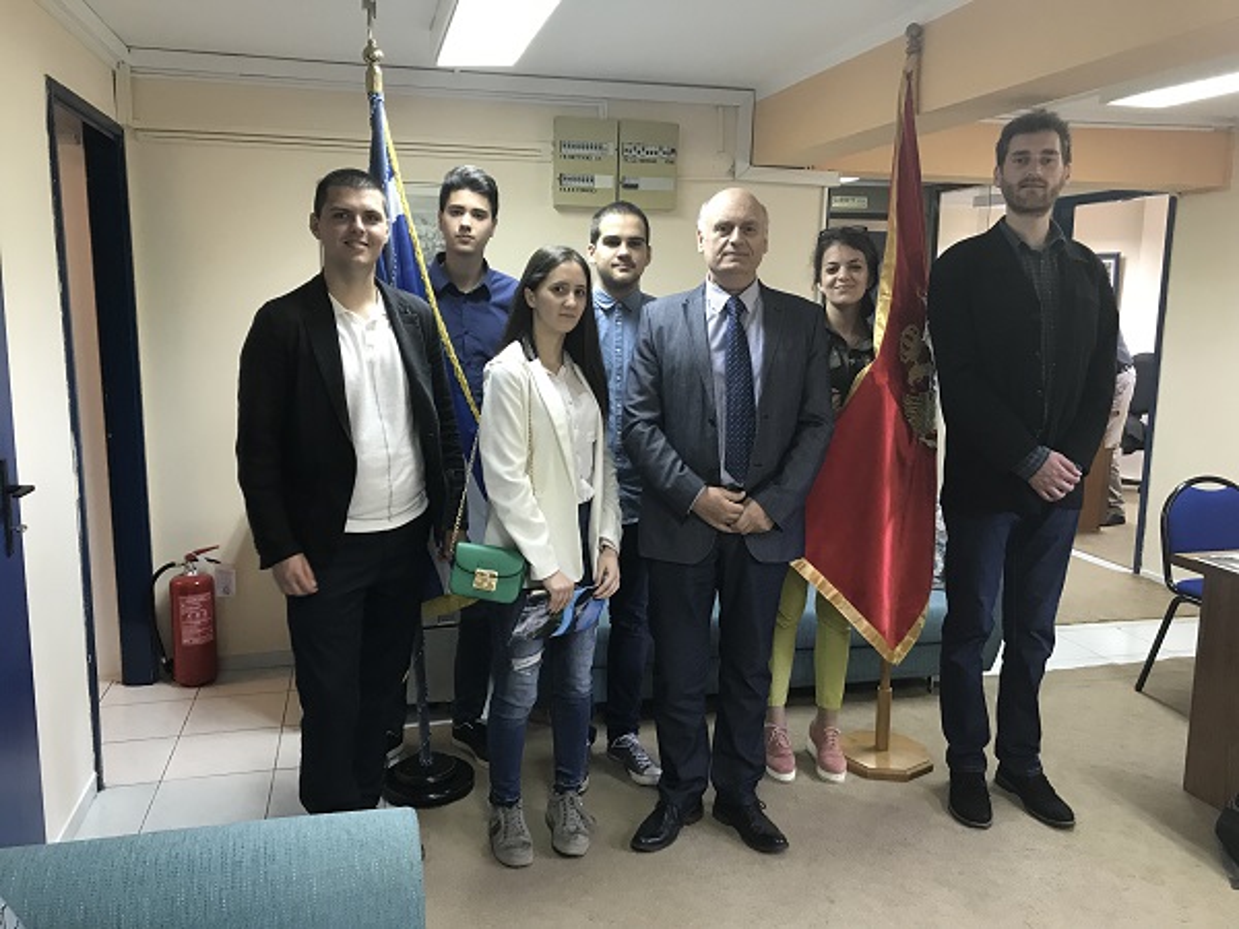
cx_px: 620
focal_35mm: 28
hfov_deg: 63.4
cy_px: 464
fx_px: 1002
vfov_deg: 49.7
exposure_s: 1/17
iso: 50
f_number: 1.8
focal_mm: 3.99
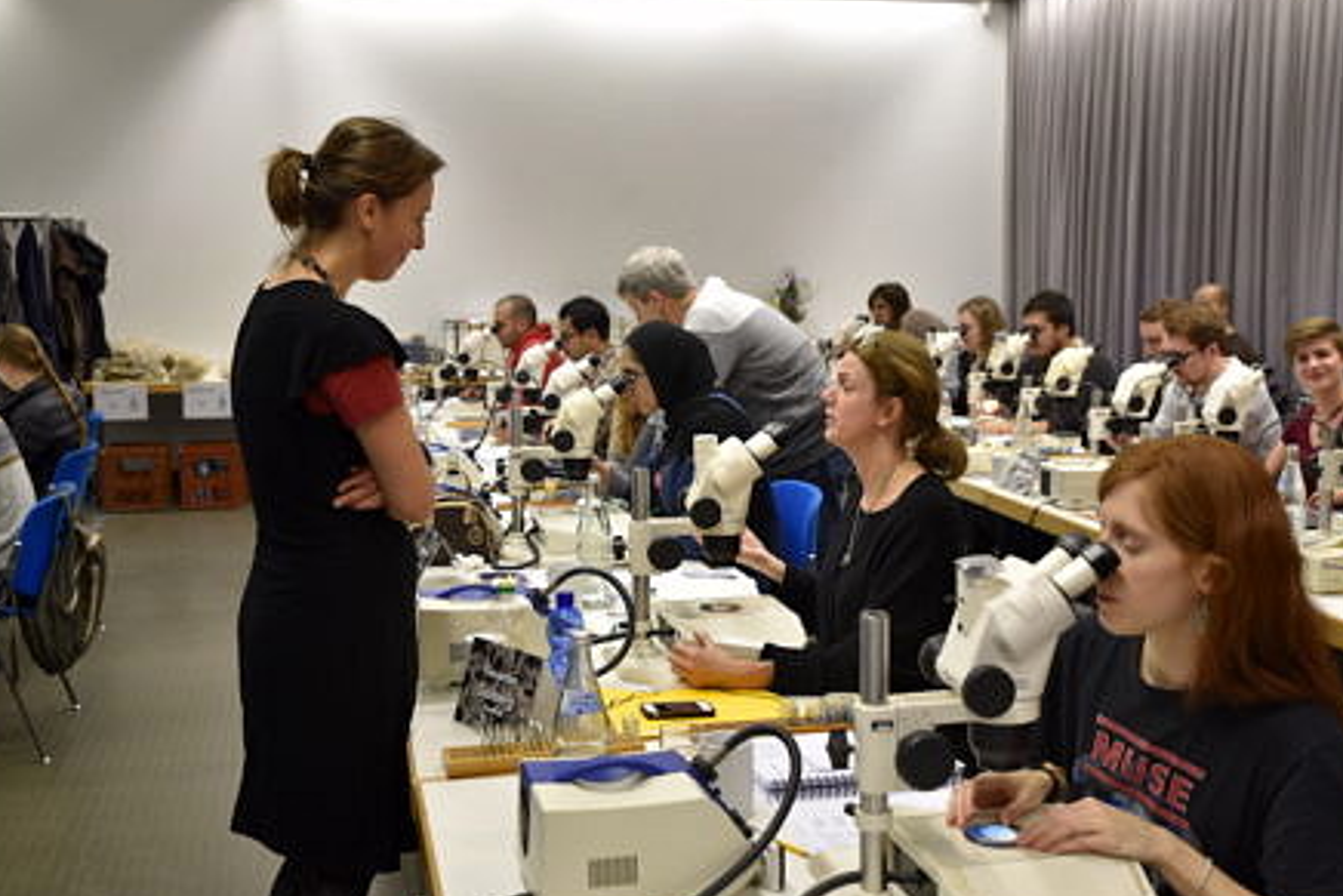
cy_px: 422
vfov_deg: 30.5
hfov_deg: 44.5
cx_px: 696
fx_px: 1642
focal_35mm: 44
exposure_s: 1/60
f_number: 4
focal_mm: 40
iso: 560
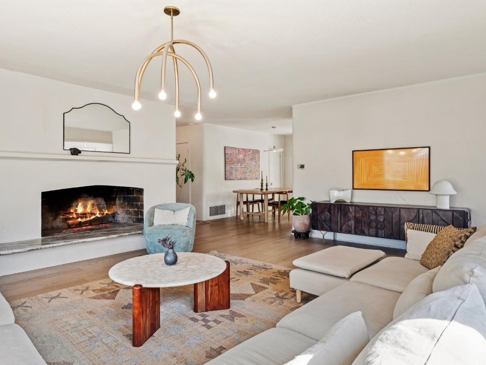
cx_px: 242
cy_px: 181
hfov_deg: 73.9
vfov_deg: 58.9
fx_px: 323
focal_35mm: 23
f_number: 11
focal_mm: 20
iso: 320
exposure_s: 1/15
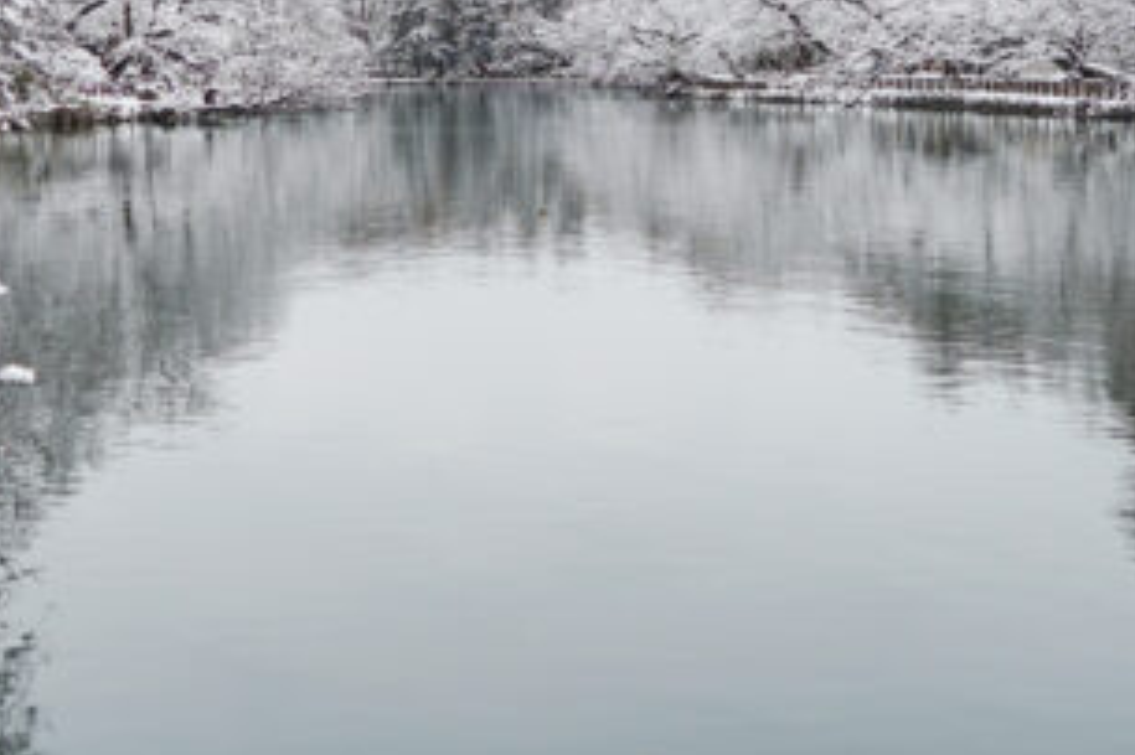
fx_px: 2395
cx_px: 577
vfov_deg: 17.4
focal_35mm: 76
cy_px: -28
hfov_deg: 26.7
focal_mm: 29
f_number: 4
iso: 100
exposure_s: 1/800
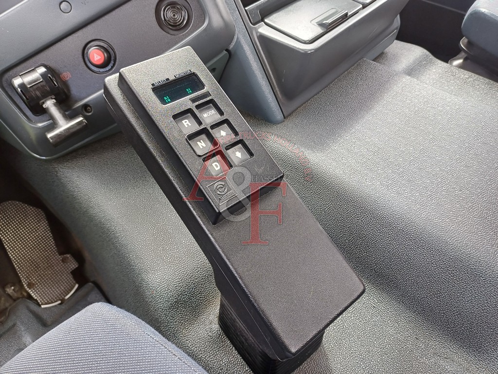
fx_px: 360
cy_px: 187
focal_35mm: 25
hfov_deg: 69.4
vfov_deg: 54.9
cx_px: 249
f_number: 1.8
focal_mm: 4.65
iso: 64
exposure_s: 1/100
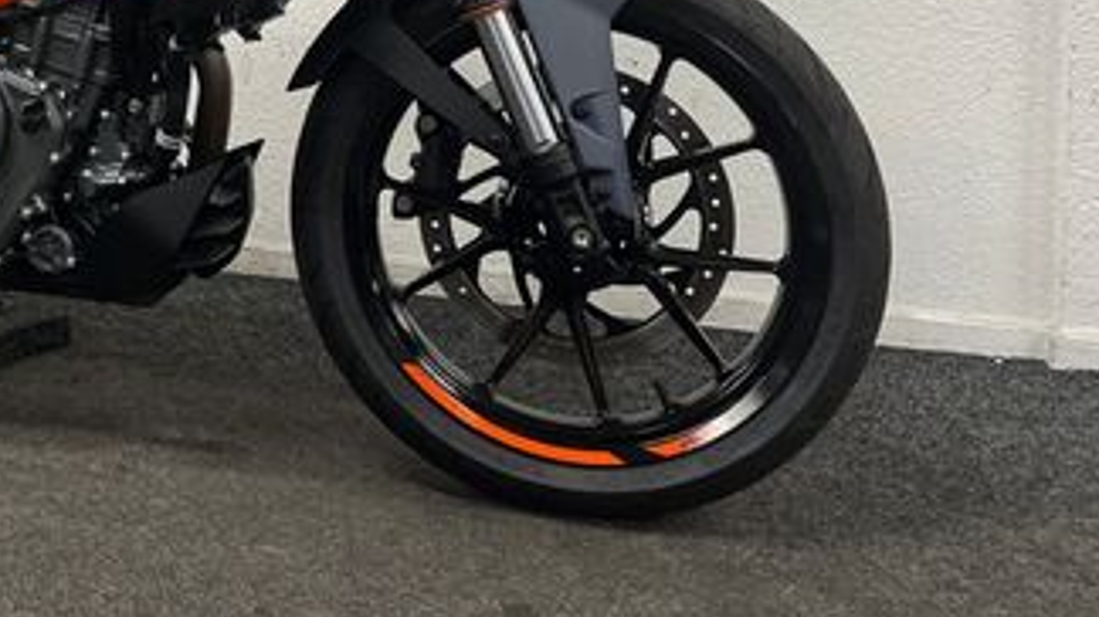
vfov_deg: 19.9
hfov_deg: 34.7
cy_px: -159
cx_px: 68
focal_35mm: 56
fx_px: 1631
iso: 125
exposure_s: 1/100
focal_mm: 5.1
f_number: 1.6
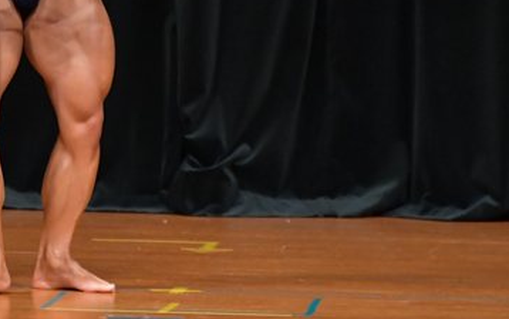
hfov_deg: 3.0
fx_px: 9630
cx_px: -23
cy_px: 7
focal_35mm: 694
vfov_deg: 1.9
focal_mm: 210
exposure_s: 1/400
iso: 5000
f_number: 5.6
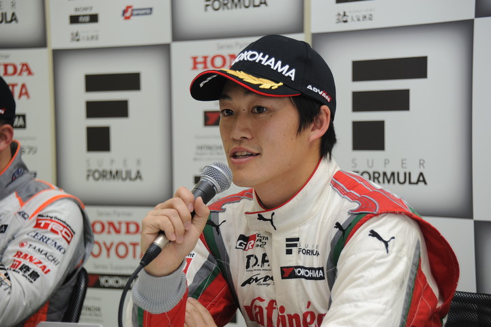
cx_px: 246
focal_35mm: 105
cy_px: 164
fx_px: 1432
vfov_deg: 13.0
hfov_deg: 19.5
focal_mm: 105
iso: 800
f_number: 5.6
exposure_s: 1/125
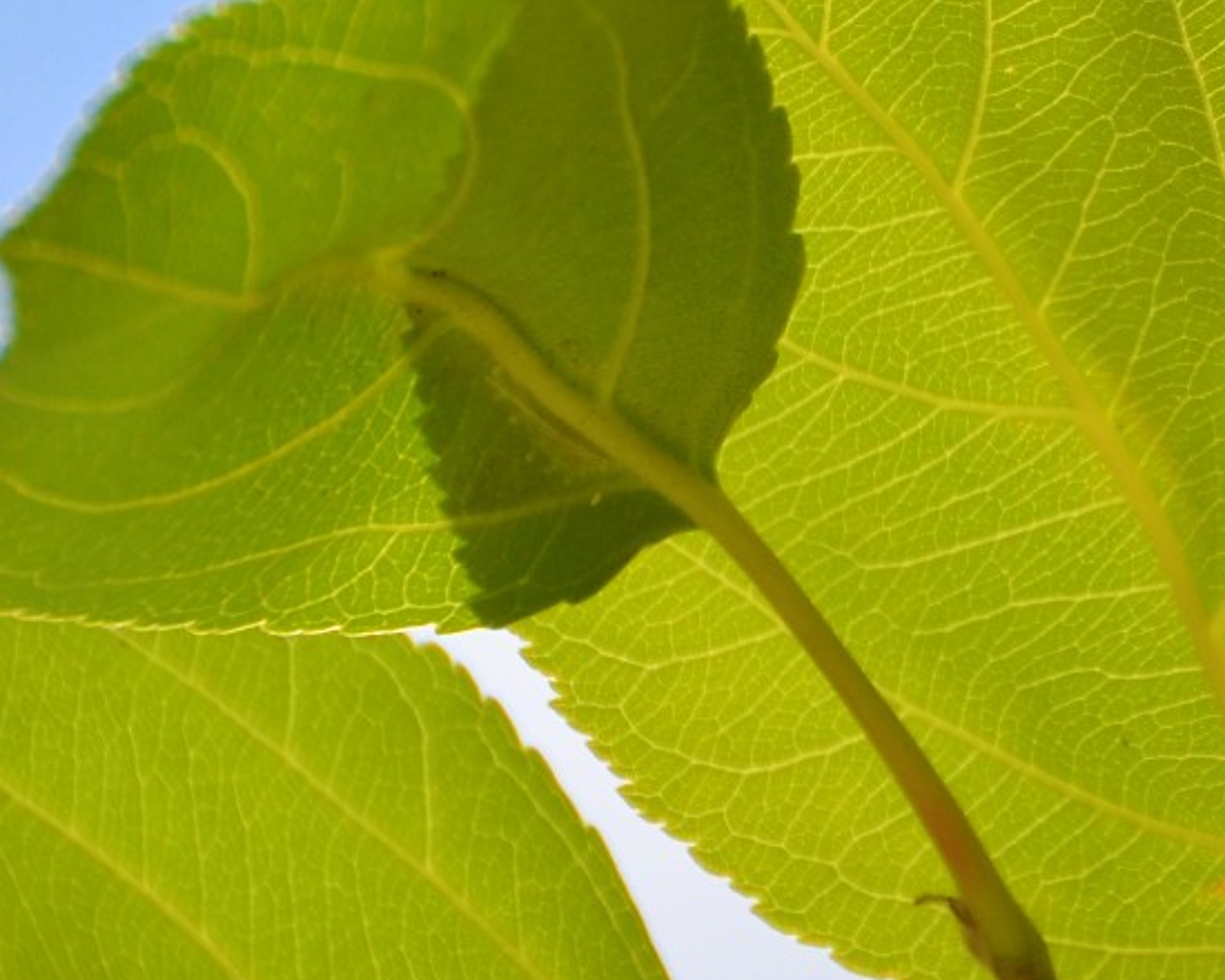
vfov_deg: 1.9
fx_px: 29621
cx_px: 909
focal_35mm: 817
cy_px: 268
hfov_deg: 2.4
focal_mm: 200
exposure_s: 1/2000
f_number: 5.6
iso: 200
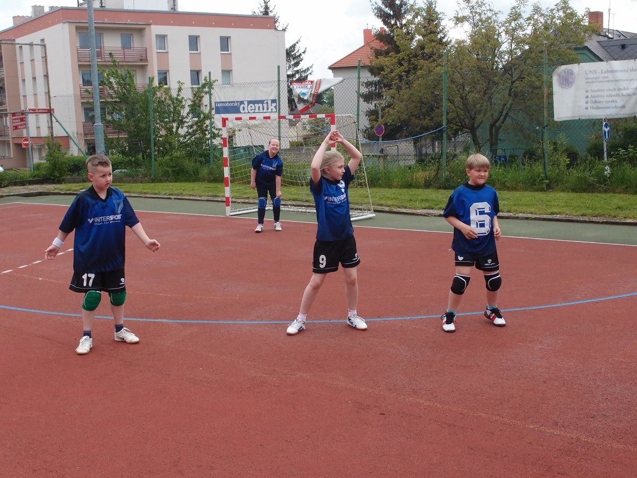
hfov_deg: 45.8
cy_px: 239
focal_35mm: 41
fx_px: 754
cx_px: 318
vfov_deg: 35.1
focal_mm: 8.99
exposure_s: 1/800
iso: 250
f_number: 5.6
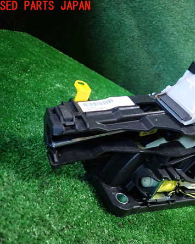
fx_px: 238
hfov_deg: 42.6
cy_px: 123
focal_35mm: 33
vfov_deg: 54.2
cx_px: 155
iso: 250
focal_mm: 4.5
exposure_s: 1/30
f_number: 2
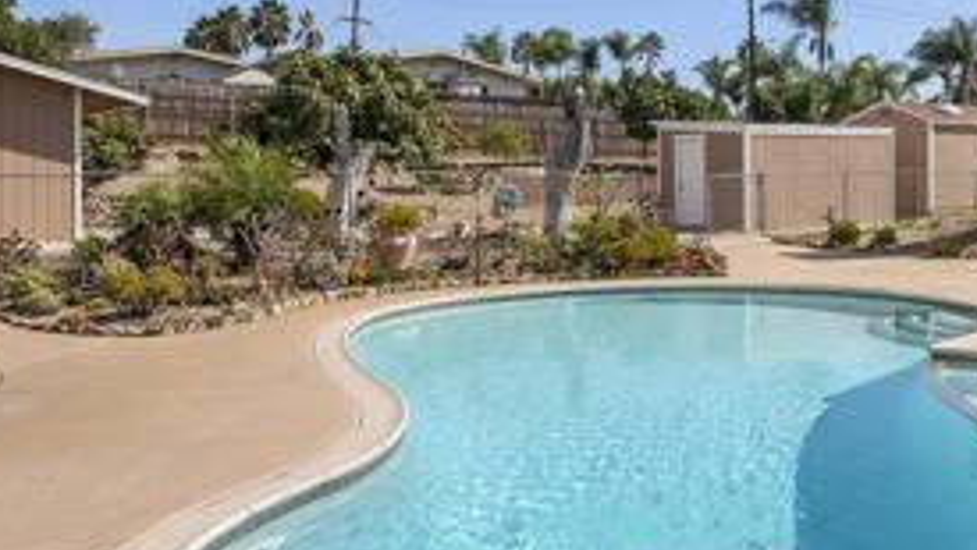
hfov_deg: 49.8
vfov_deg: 30.1
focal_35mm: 39
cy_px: 156
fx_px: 1011
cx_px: 714
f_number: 8
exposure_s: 1/1250
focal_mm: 16
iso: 500
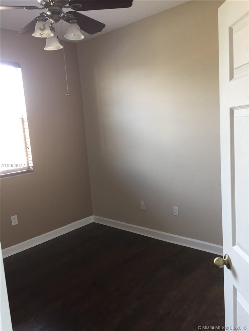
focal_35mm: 29
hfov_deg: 48.2
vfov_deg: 61.7
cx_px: 124
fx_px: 278
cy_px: 166
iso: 64
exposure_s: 1/30
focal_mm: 4.15
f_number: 2.2
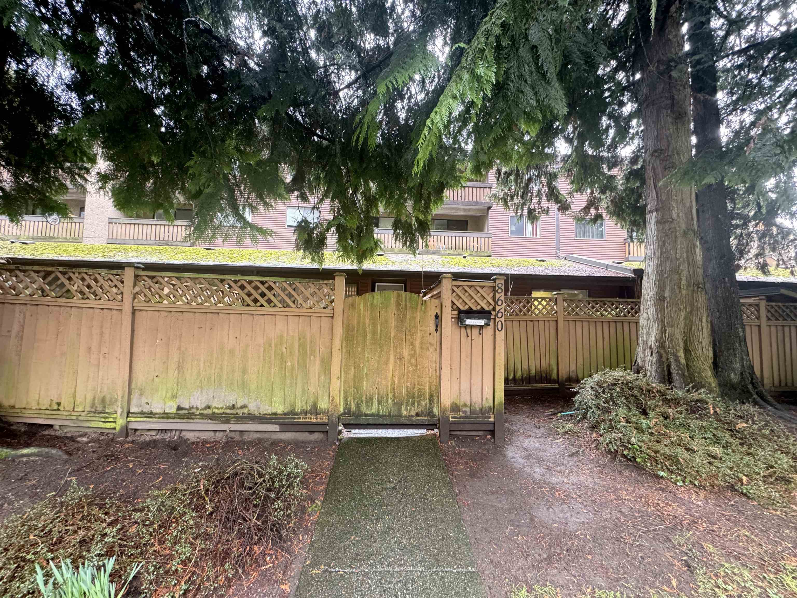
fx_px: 322
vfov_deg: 85.7
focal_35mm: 14
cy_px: 299
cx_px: 398
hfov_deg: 102.1
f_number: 2.2
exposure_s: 1/78
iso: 320
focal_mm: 2.22
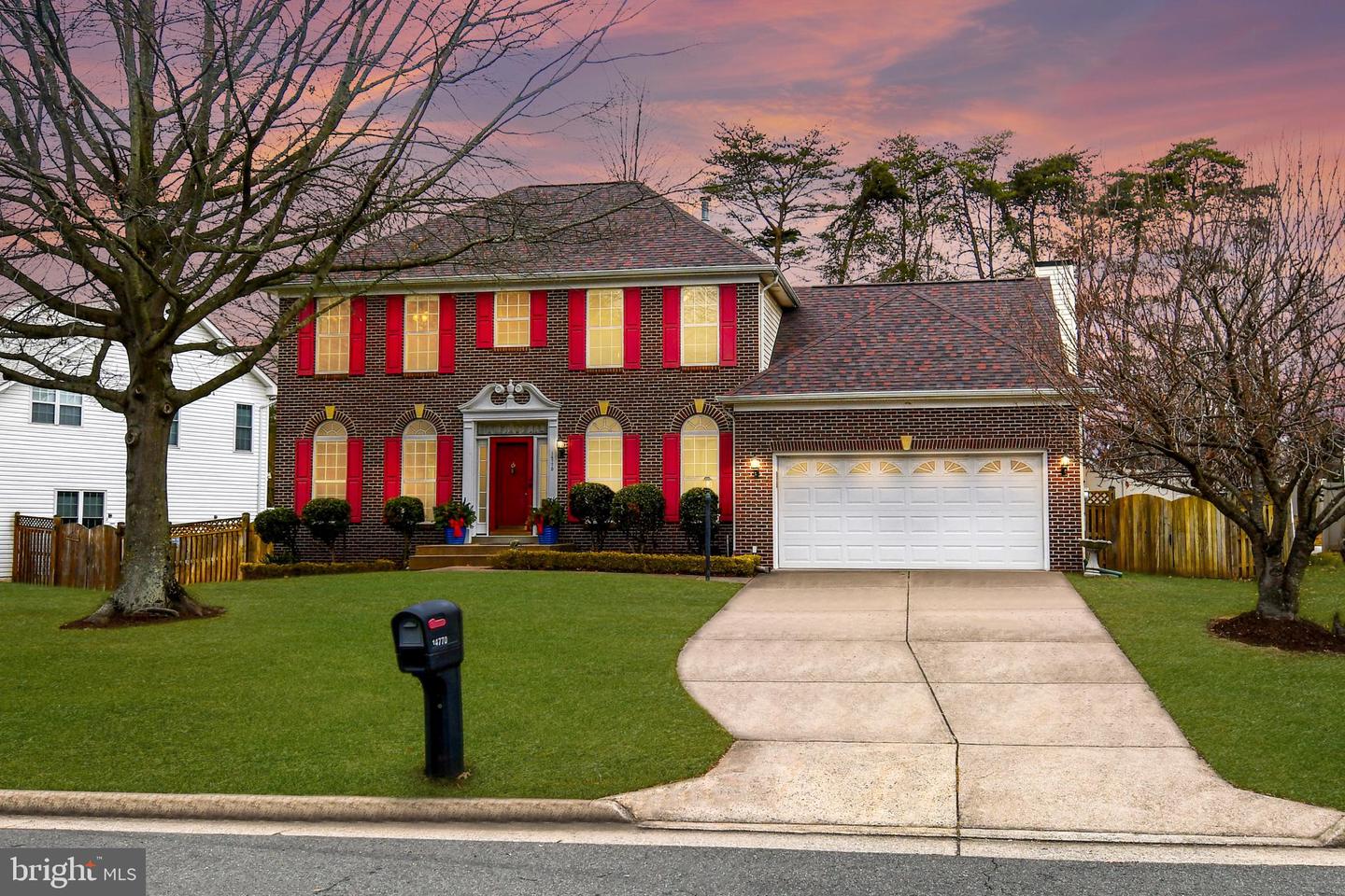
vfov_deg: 59.5
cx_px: 672
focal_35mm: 21
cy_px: 448
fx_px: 785
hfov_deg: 81.2
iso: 220
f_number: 5.6
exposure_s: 1/250
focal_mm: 14
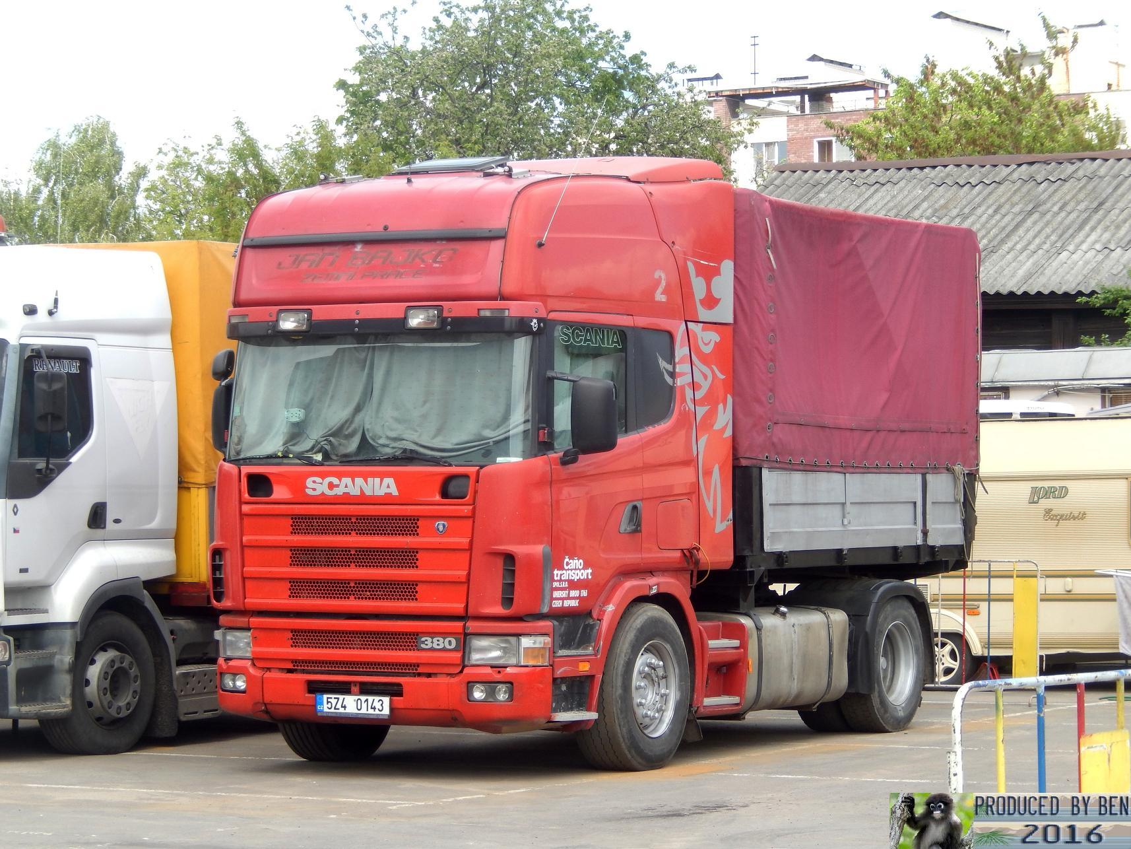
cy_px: 424
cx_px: 566
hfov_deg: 18.7
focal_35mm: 105
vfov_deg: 14.1
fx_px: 3431
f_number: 5.3
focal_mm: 18.9
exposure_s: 1/160
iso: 125
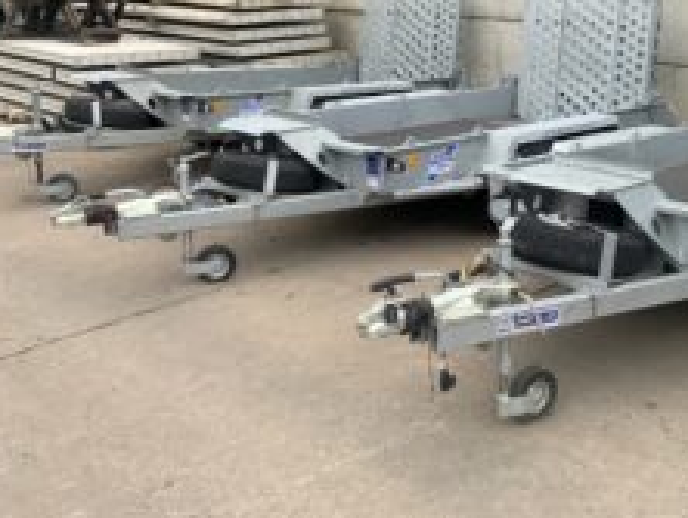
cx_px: 471
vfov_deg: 30.3
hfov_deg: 39.8
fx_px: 935
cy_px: 115
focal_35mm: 47
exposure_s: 1/642
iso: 16
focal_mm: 3
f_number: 1.8
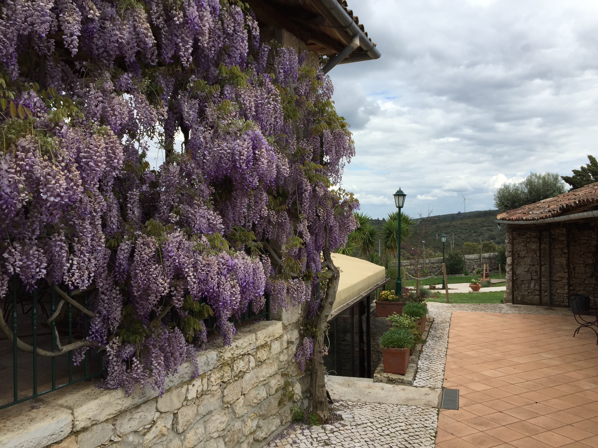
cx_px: 299
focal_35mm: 29
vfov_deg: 48.2
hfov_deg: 61.7
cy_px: 224
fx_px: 501
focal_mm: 4.15
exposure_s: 1/1647
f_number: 2.2
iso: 32
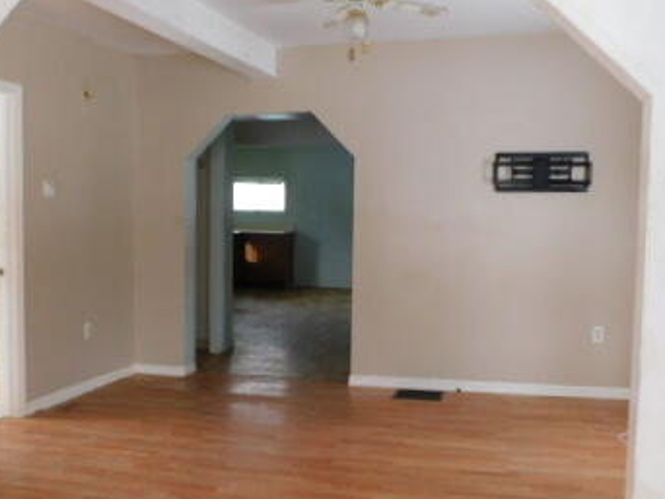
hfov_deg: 43.8
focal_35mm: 43
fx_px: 827
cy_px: 262
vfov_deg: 33.6
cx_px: 299
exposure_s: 1/30
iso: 125
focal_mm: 4
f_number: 3
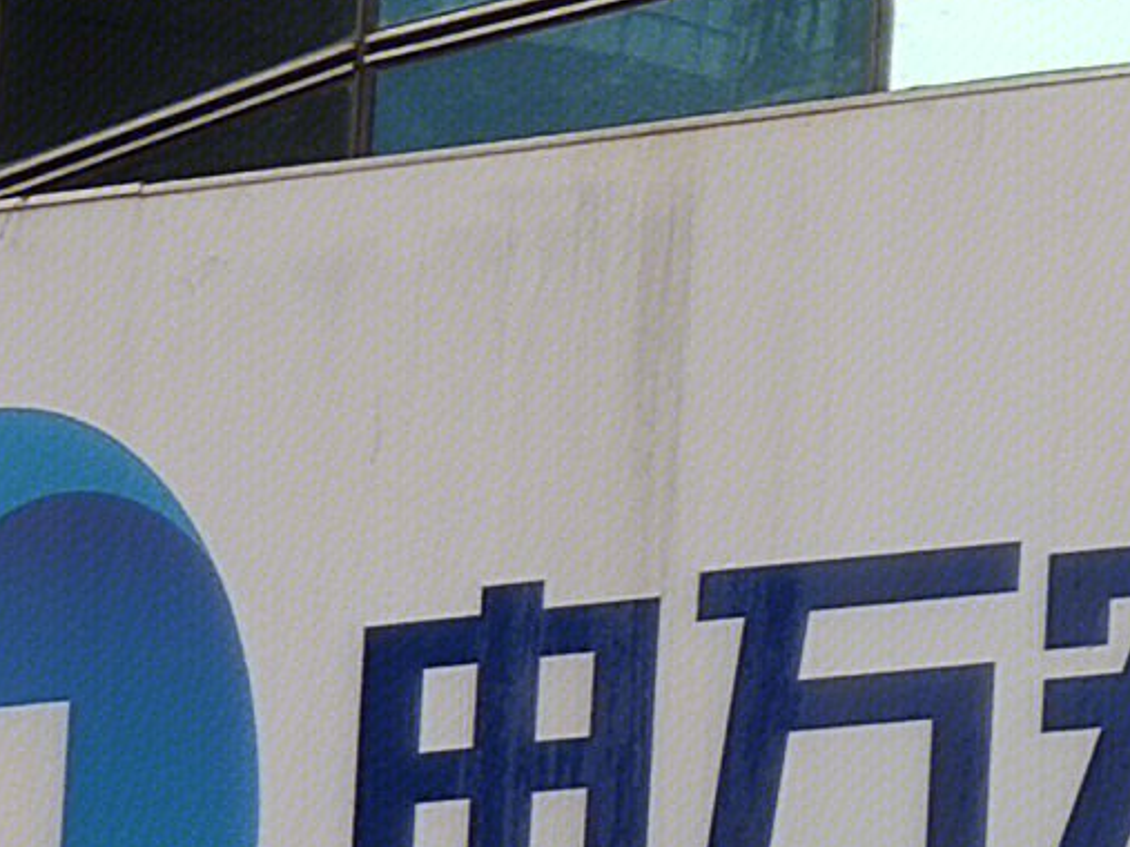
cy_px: 885
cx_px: 1279
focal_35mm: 481
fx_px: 15698
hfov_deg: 4.1
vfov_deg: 3.1
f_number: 2.2
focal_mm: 6.22
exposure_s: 1/286
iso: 100
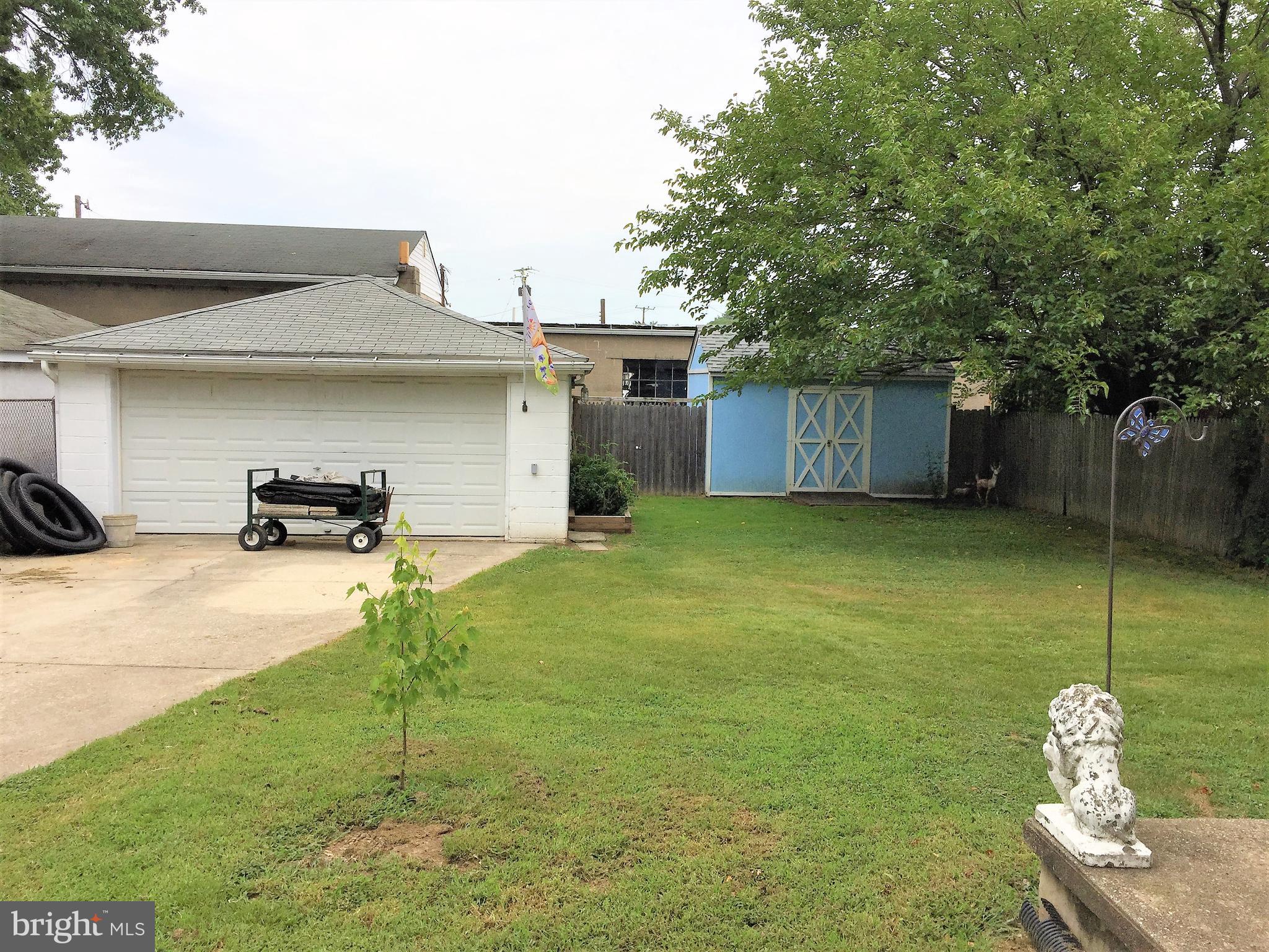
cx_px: 634
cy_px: 476
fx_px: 1063
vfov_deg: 48.2
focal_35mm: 29
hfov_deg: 61.7
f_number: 2.2
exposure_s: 1/706
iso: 32
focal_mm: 4.15
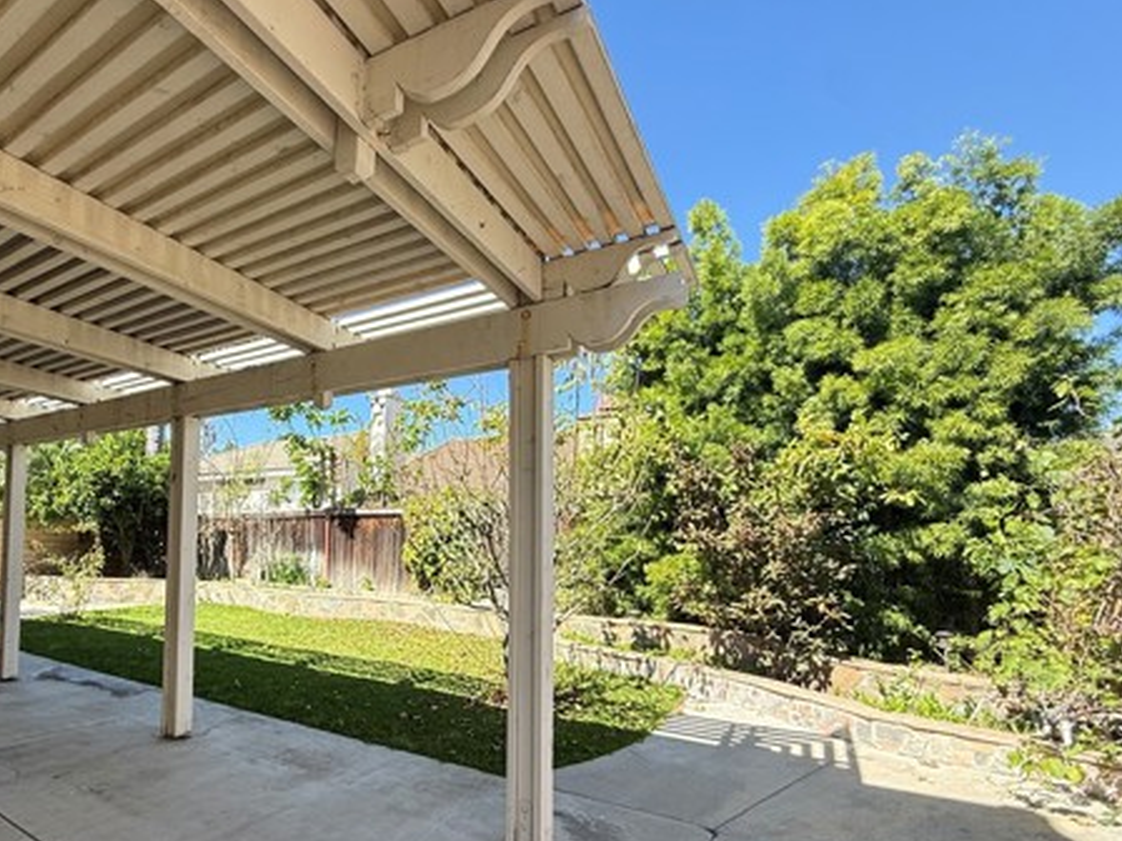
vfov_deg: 65.3
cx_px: 371
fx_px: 648
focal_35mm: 20
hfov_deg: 79.0
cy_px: 511
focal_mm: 2.22
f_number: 2.2
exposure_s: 1/742
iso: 64
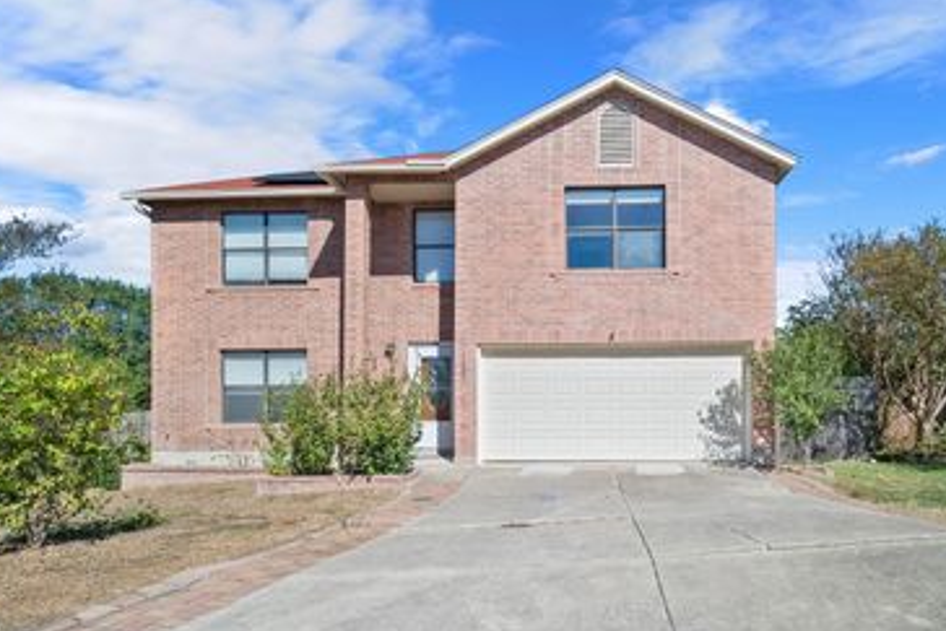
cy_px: 369
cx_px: 569
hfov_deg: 77.6
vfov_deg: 57.0
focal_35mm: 22
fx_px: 578
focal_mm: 16
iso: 800
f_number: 4
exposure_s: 1/60
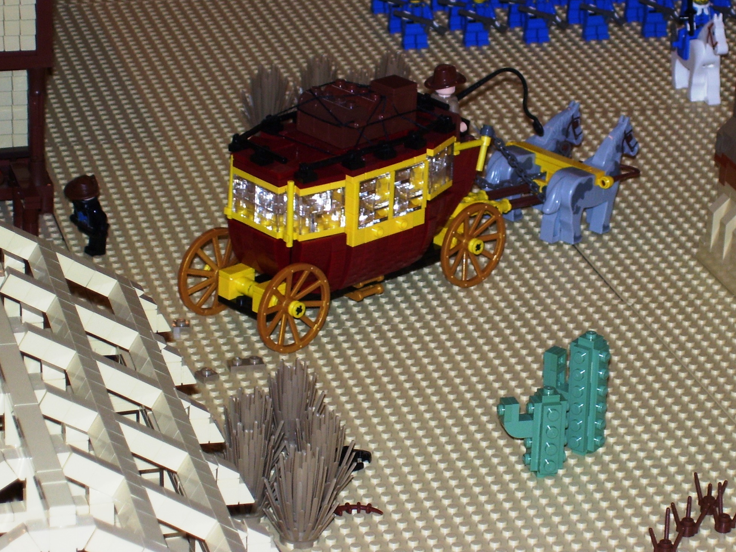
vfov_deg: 11.7
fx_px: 2700
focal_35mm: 127
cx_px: 421
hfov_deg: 15.5
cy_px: 237
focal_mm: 18
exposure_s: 1/90
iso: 80
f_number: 4.6
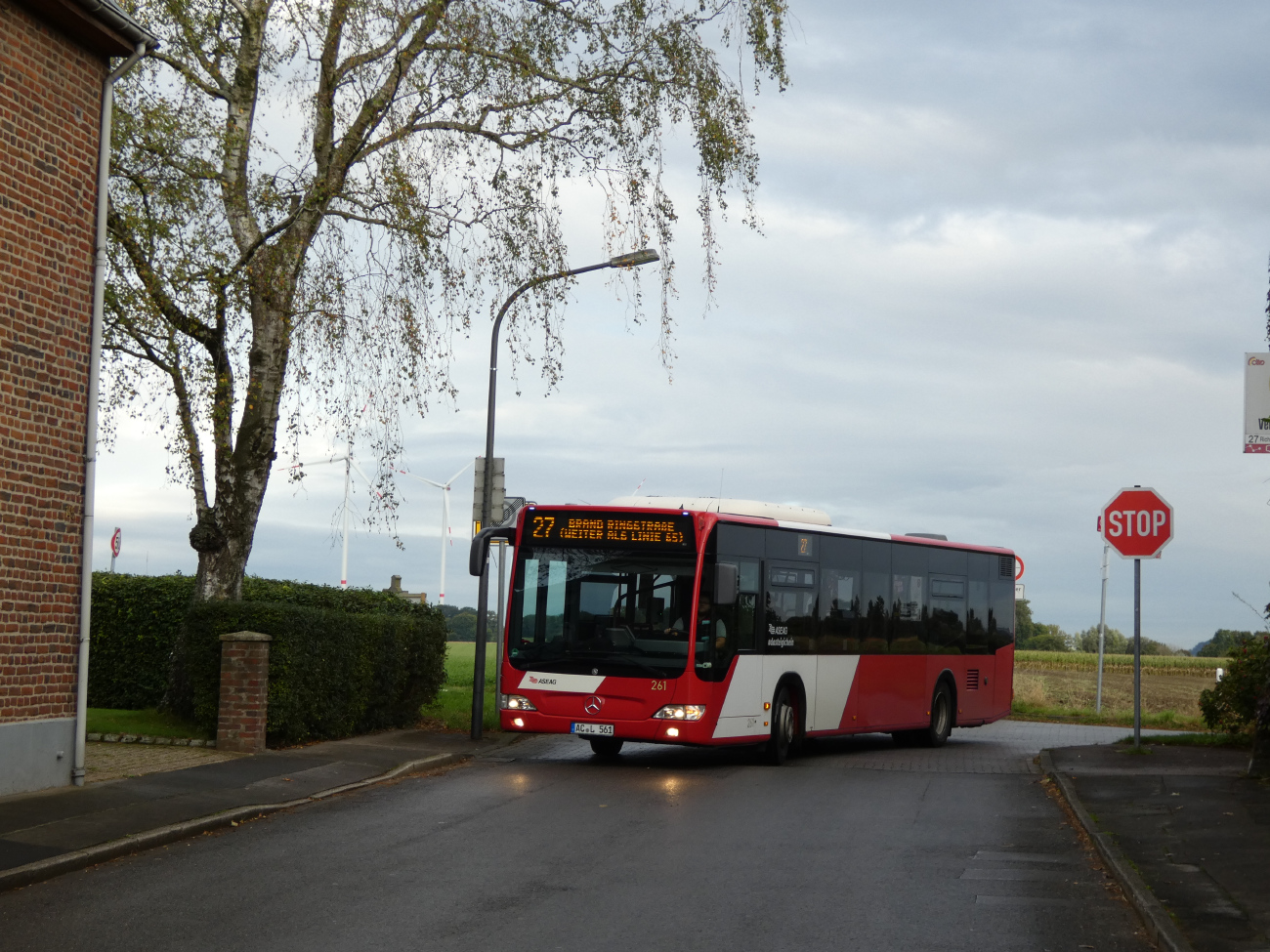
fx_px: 2642
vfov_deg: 20.4
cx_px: 635
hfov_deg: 27.0
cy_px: 476
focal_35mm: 72
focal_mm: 12.9
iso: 80
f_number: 4.3
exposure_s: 1/200
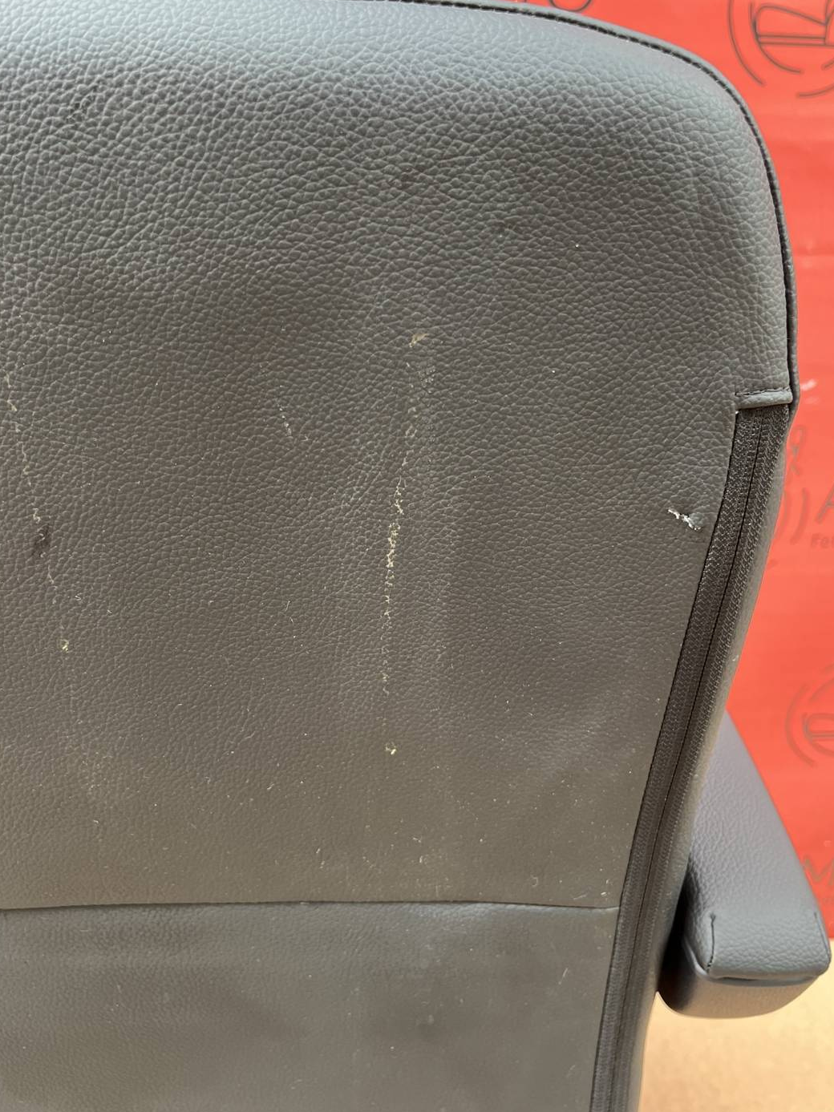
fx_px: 964
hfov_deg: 46.7
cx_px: 370
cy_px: 564
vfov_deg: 60.0
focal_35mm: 30
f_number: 1.6
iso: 125
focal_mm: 5.1
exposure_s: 1/121
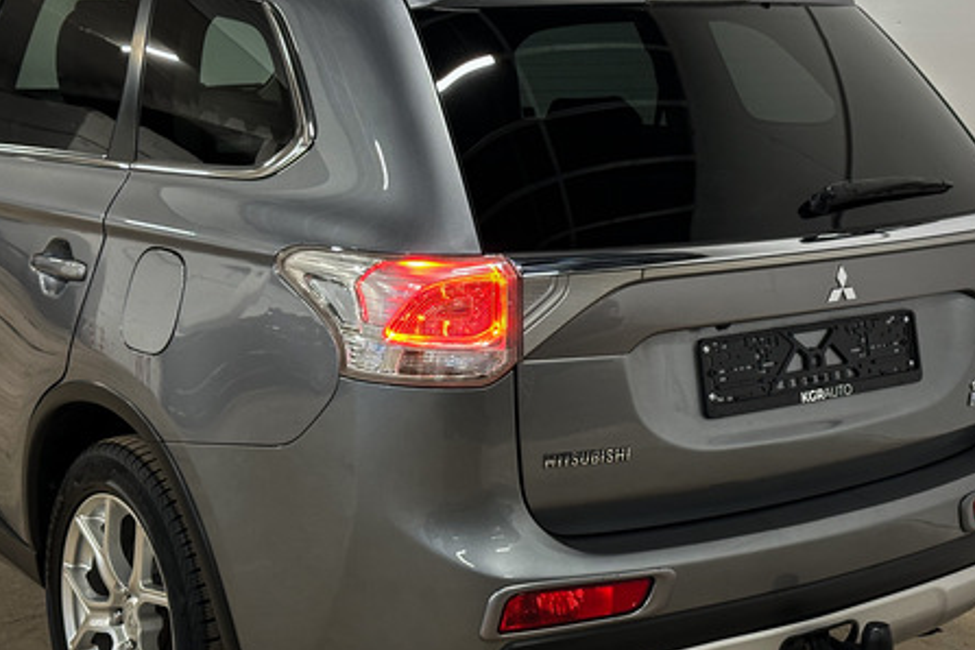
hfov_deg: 30.1
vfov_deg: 20.3
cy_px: 312
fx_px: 1814
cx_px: 543
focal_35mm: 67
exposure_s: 1/33
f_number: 1.78
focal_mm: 6.86
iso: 200
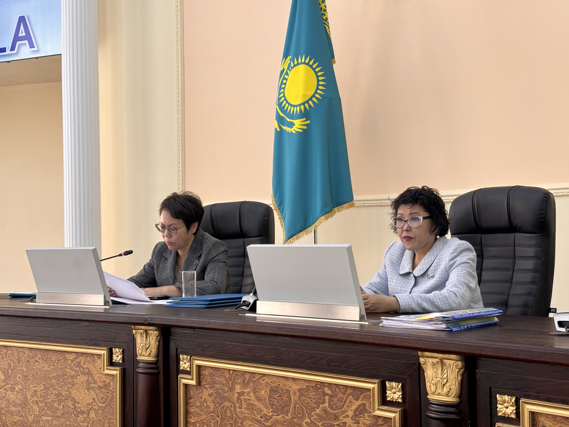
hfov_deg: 36.8
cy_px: 214
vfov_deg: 28.0
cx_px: 284
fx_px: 855
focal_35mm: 52
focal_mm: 5.96
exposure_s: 1/60
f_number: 1.6
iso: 40
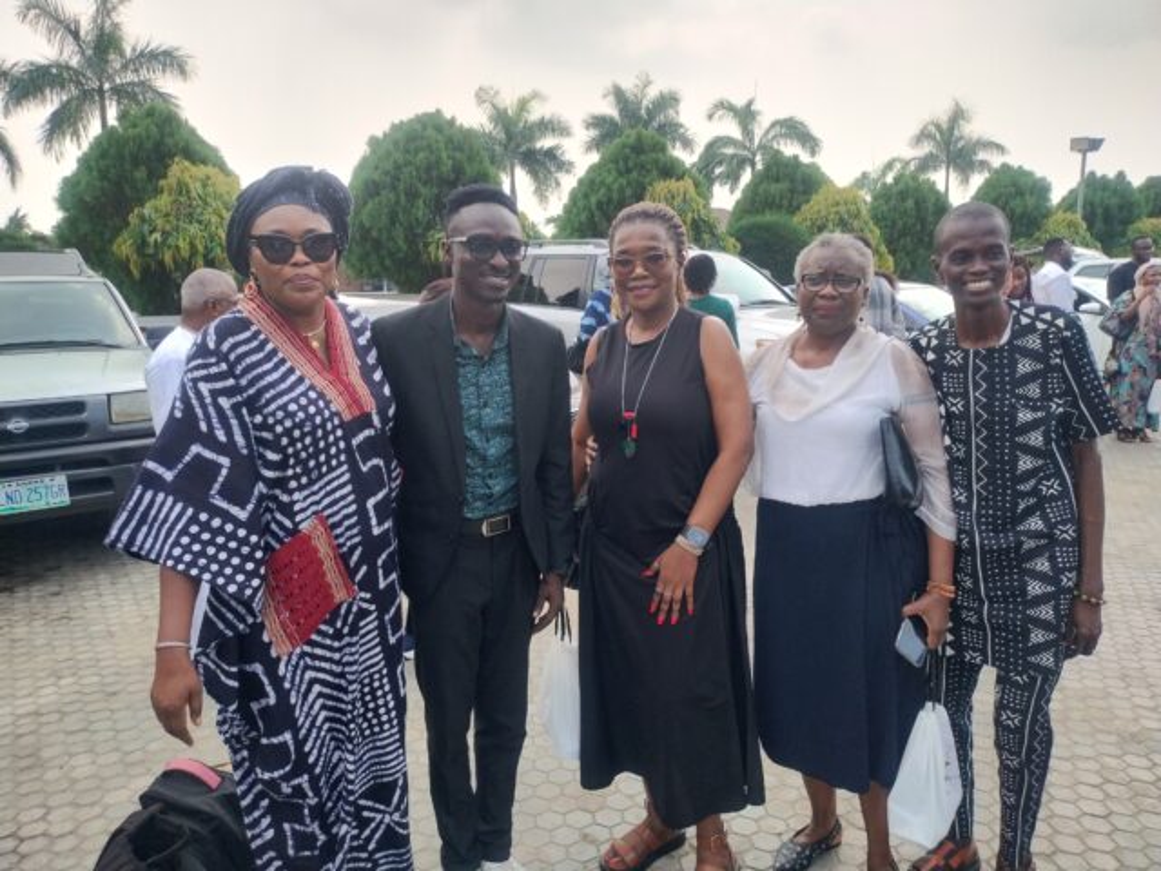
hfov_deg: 69.4
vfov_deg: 54.9
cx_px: 580
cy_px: 436
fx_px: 838
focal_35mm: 25
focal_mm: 4.71
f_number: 1.7
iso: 100
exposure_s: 1/1208
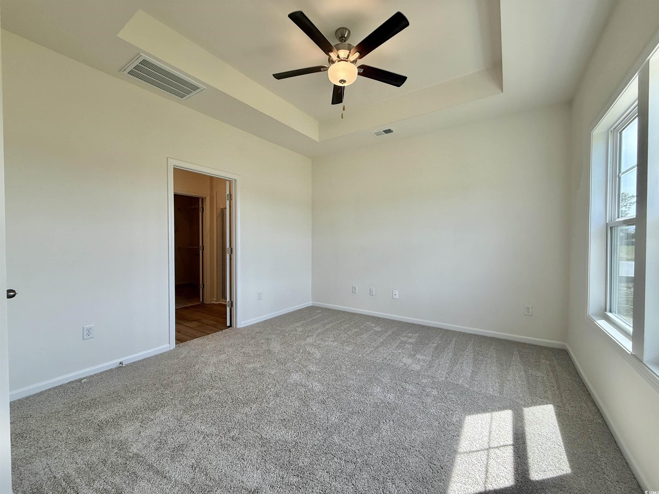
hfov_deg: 102.1
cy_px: 247
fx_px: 267
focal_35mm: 14
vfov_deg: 85.7
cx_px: 330
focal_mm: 2.22
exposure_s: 1/140
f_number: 2.2
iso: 50
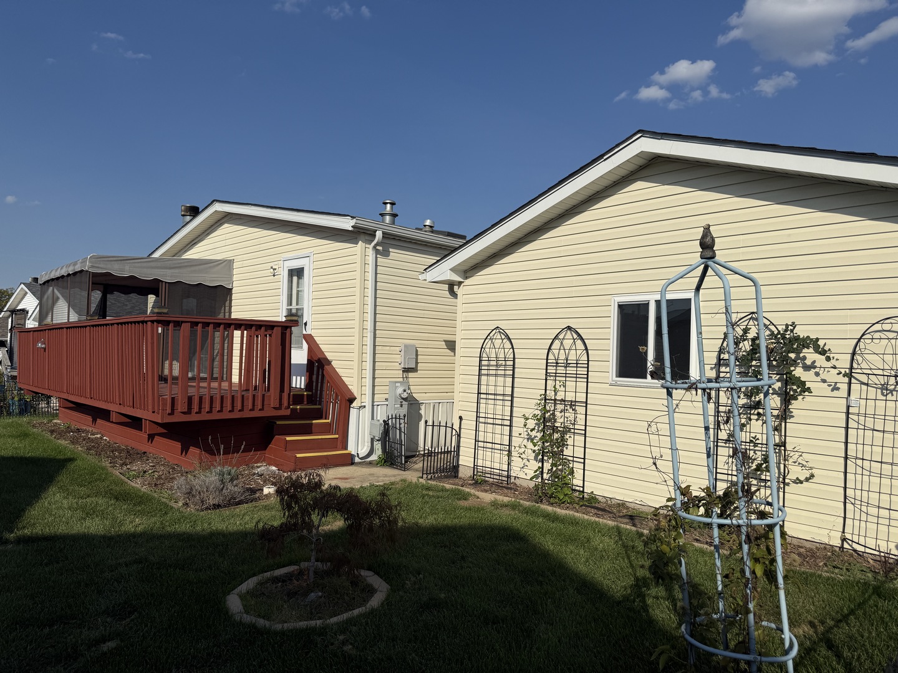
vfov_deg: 56.8
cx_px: 449
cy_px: 336
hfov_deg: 71.6
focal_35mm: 24
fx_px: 623
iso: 80
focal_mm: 6.76
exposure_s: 1/11905
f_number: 1.78
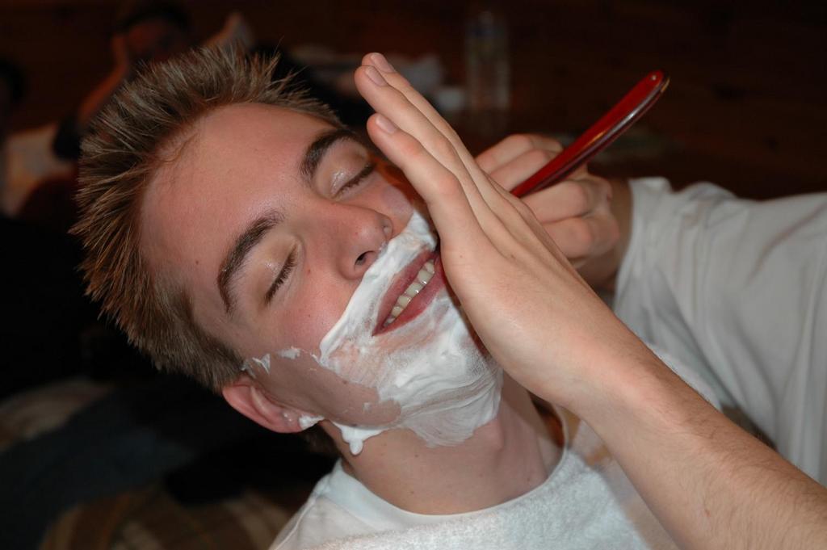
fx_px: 1653
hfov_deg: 28.1
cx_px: 414
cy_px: 275
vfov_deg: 18.9
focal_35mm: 72
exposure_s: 1/60
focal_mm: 48
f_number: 4.5
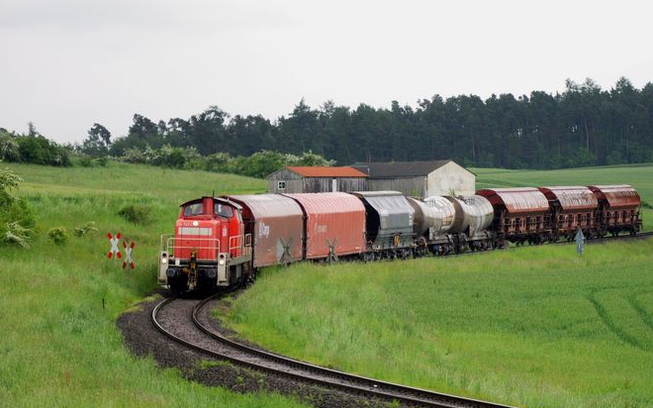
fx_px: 3878
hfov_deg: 9.6
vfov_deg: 6.0
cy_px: 169
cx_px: 464
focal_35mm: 218
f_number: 5.6
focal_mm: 92
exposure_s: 1/320
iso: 400
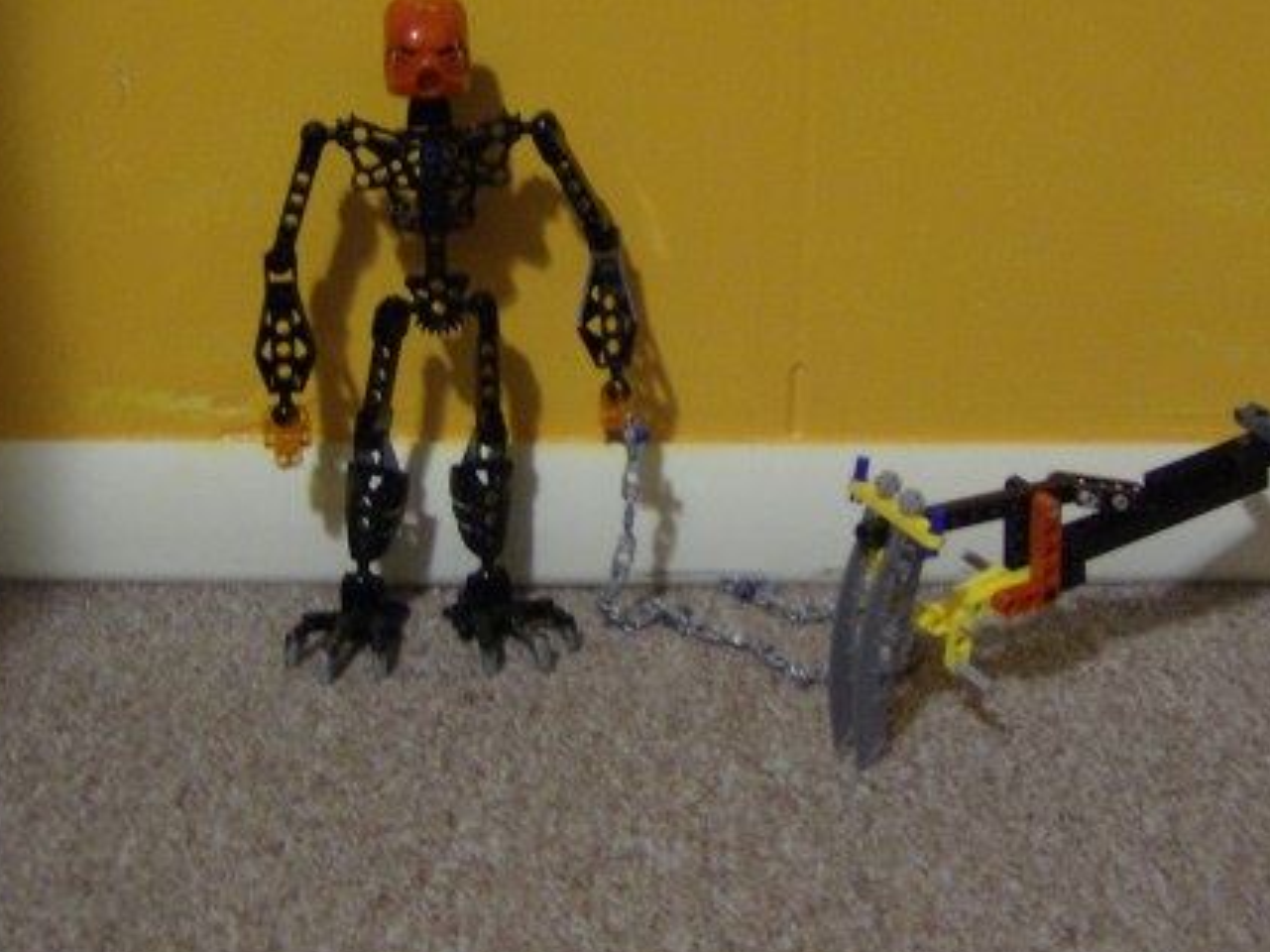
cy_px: 378
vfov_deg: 27.0
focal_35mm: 54
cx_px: 717
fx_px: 1981
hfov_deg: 35.5
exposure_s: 1/7.35
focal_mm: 6
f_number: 2.8
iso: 200
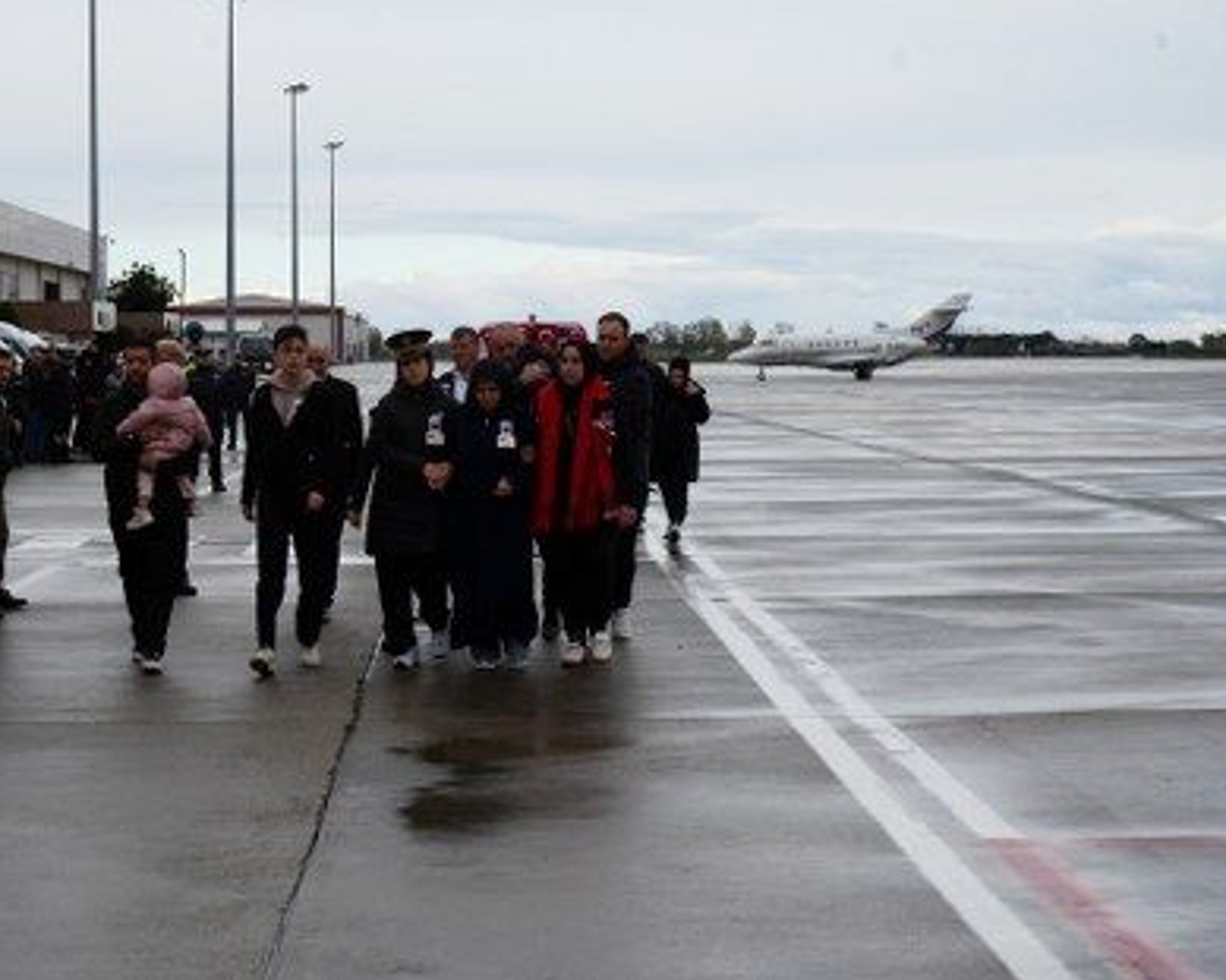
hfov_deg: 25.7
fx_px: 2684
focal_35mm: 74
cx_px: 485
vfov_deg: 20.7
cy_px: 490
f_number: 8
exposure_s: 1/125
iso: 100
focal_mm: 65
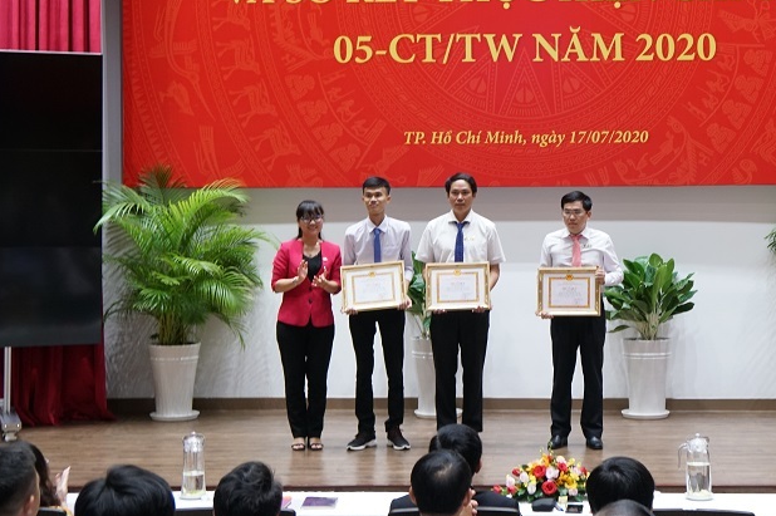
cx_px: 540
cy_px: 168
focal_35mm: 68
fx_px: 1465
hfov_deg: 29.4
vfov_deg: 19.9
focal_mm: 28
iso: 800
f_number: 4
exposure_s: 1/50
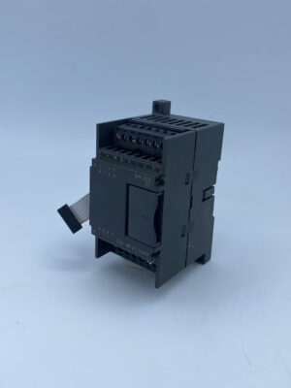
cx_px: 146
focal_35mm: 26
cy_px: 194
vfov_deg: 67.3
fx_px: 291
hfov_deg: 53.1
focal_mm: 4.25
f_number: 1.8
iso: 32
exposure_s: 1/1232
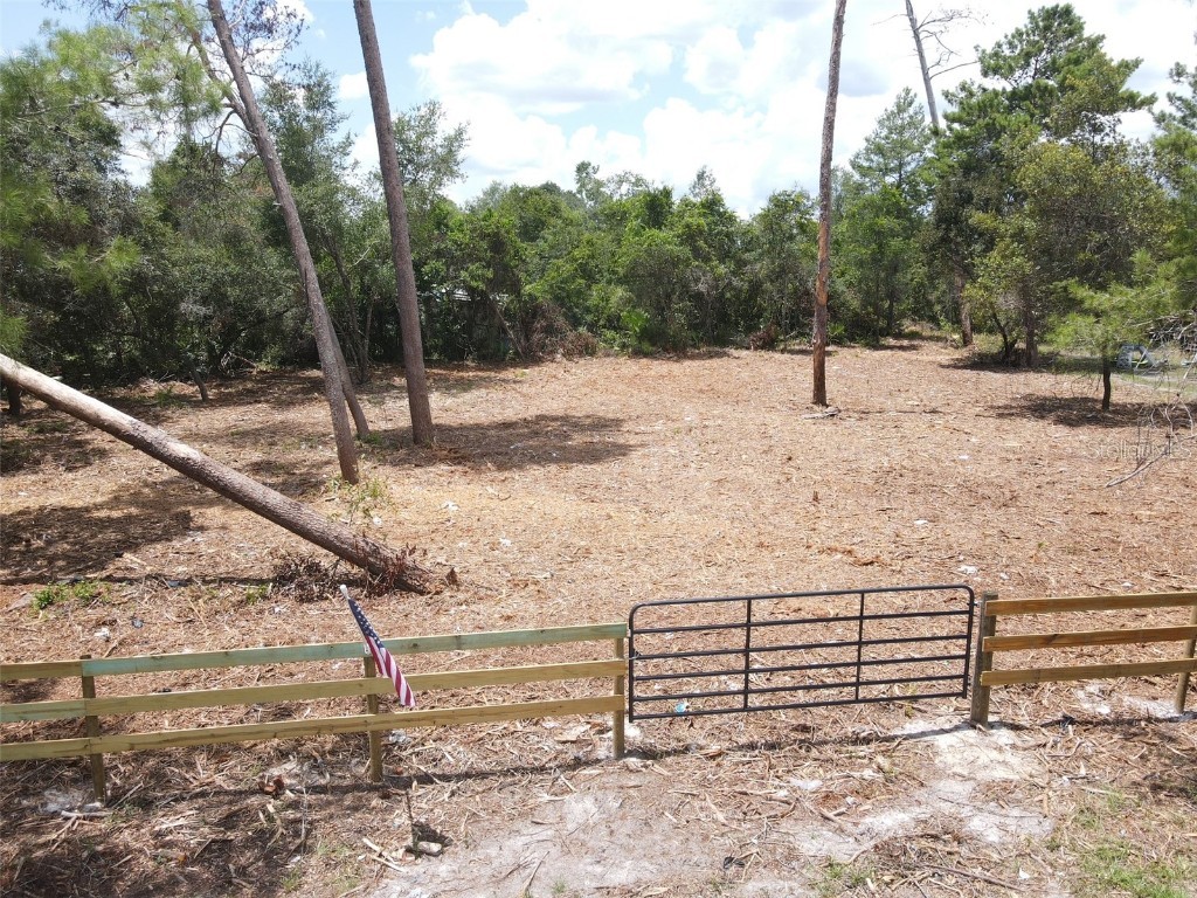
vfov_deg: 56.8
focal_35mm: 24
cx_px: 598
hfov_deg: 71.6
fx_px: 830
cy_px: 449
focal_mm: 4.5
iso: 100
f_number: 2.8
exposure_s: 1/350
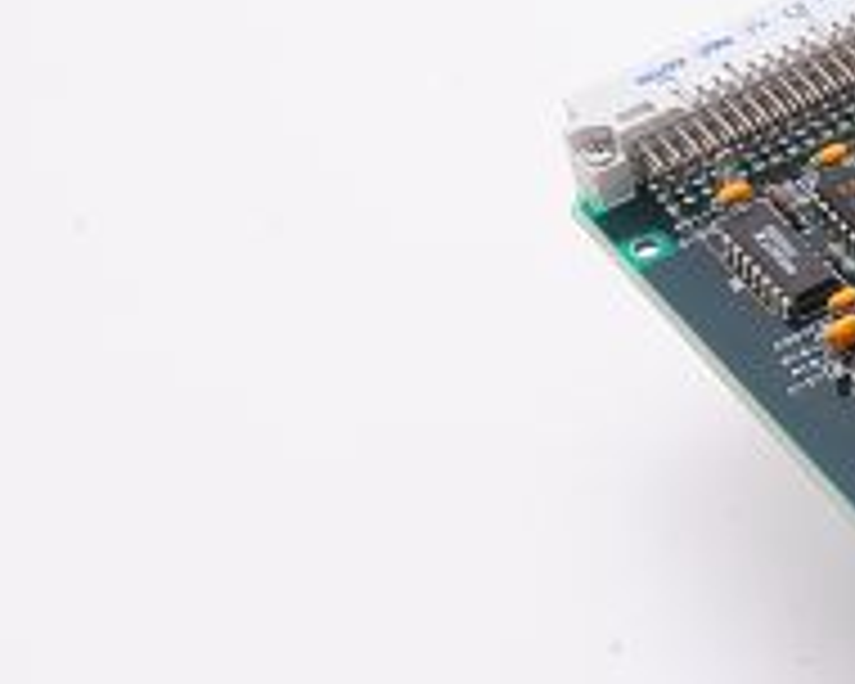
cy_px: 320
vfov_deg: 8.9
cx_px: 1534
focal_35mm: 173
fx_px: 4378
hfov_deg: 10.5
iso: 320
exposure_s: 1/160
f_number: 14
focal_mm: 50
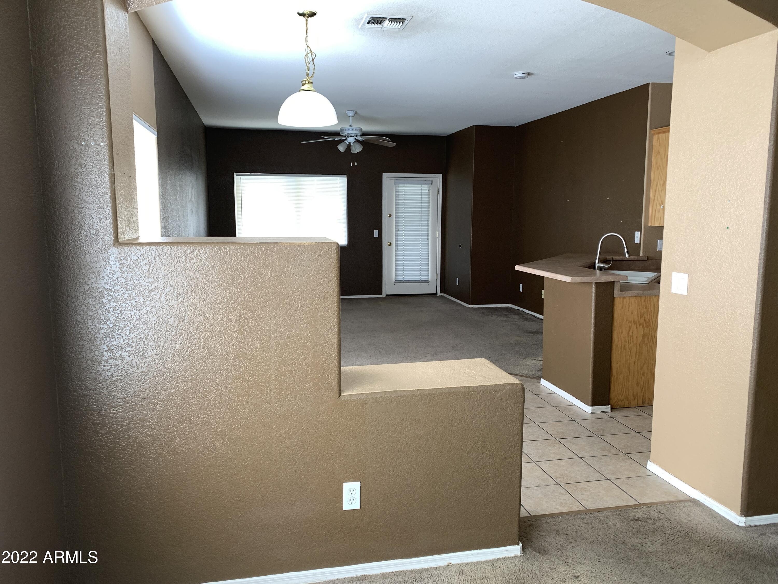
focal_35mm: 26
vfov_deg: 53.1
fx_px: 584
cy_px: 292
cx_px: 389
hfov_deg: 67.3
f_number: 1.8
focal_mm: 4.25
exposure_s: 1/106
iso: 100
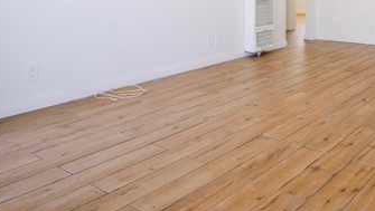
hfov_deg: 52.0
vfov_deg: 30.0
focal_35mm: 36
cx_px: 297
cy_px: -13
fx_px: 358
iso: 400
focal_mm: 12
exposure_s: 1/150
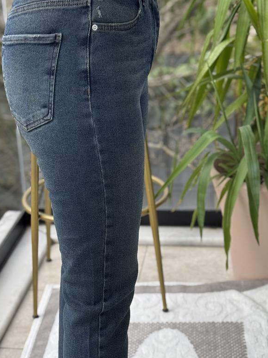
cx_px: 116
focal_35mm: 83
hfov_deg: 17.8
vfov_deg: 23.4
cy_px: 241
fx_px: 857
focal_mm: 6.76
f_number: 1.78
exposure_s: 1/269
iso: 64
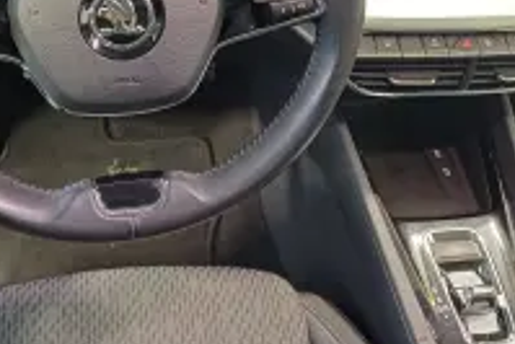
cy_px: 10
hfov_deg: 41.8
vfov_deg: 27.3
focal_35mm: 47
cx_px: 217
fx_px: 673
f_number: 1.8
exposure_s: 1/20
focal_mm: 4.65
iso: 640
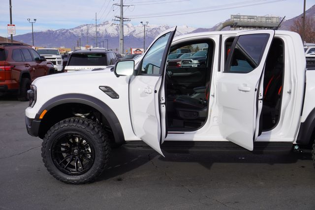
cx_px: 158
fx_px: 368
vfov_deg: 32.0
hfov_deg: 46.4
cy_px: 105
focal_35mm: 42
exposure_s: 1/125
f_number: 10
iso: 100
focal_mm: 28
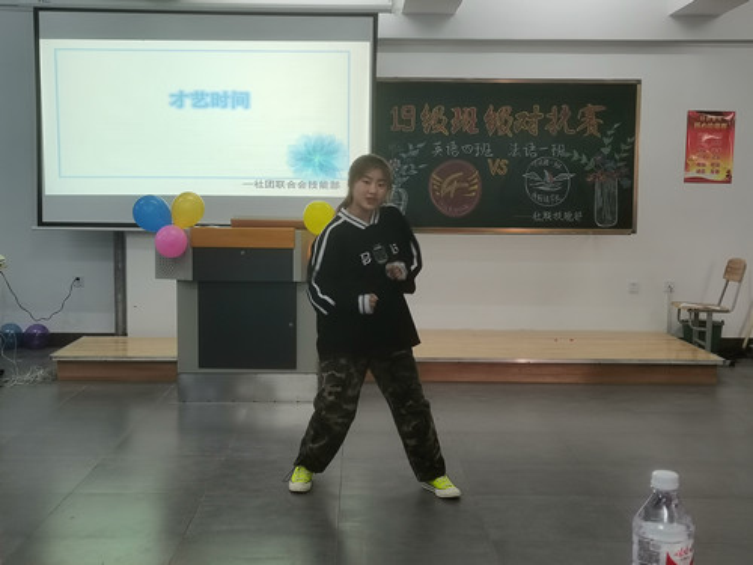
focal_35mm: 46
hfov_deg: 41.2
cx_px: 376
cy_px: 282
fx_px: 1001
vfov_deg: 31.5
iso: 200
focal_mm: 5.58
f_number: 1.8
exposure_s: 1/50
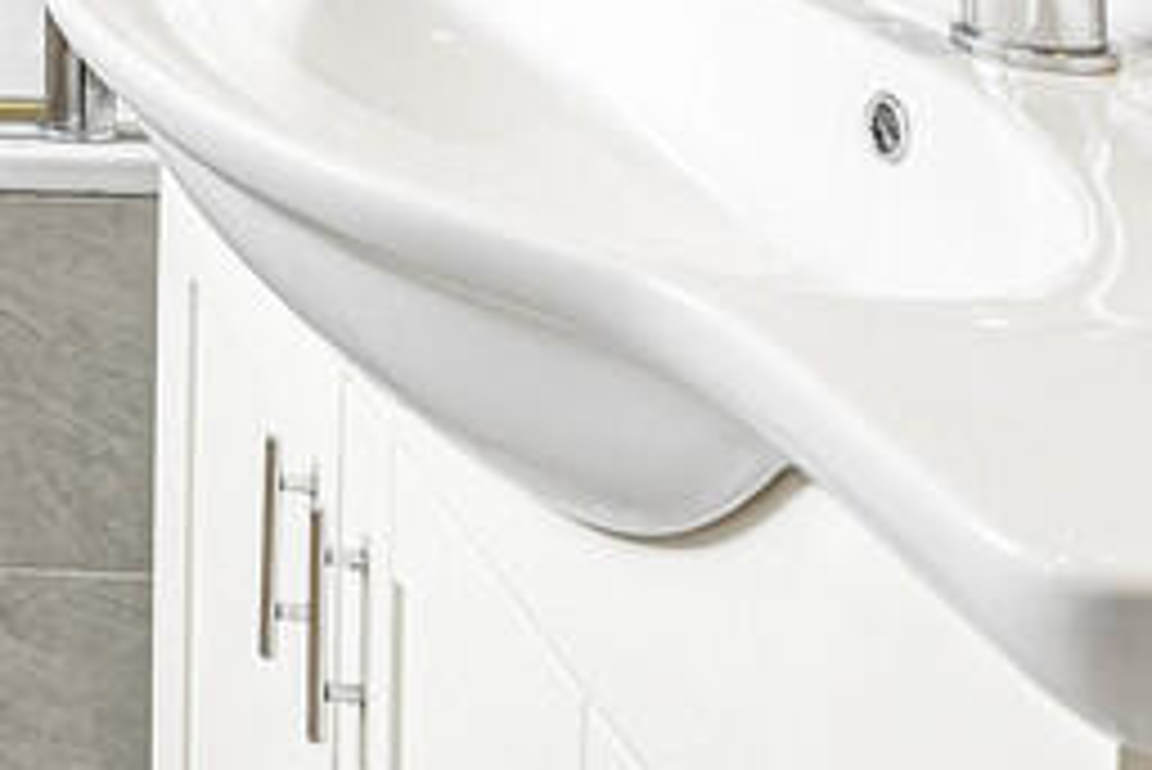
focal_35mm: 66
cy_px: -637
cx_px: -612
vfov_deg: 16.9
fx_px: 2113
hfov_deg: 23.7
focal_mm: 16.5
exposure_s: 1/13
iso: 160
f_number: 8
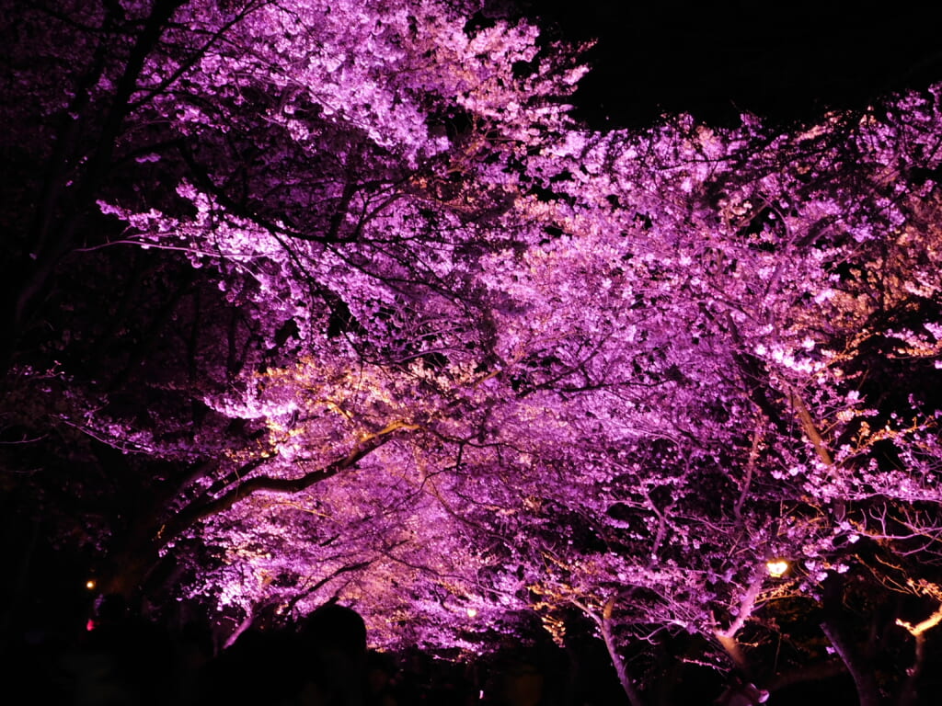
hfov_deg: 37.5
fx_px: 1388
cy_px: 353
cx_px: 471
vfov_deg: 28.6
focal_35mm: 51
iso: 450
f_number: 3.8
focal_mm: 9
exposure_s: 1/15
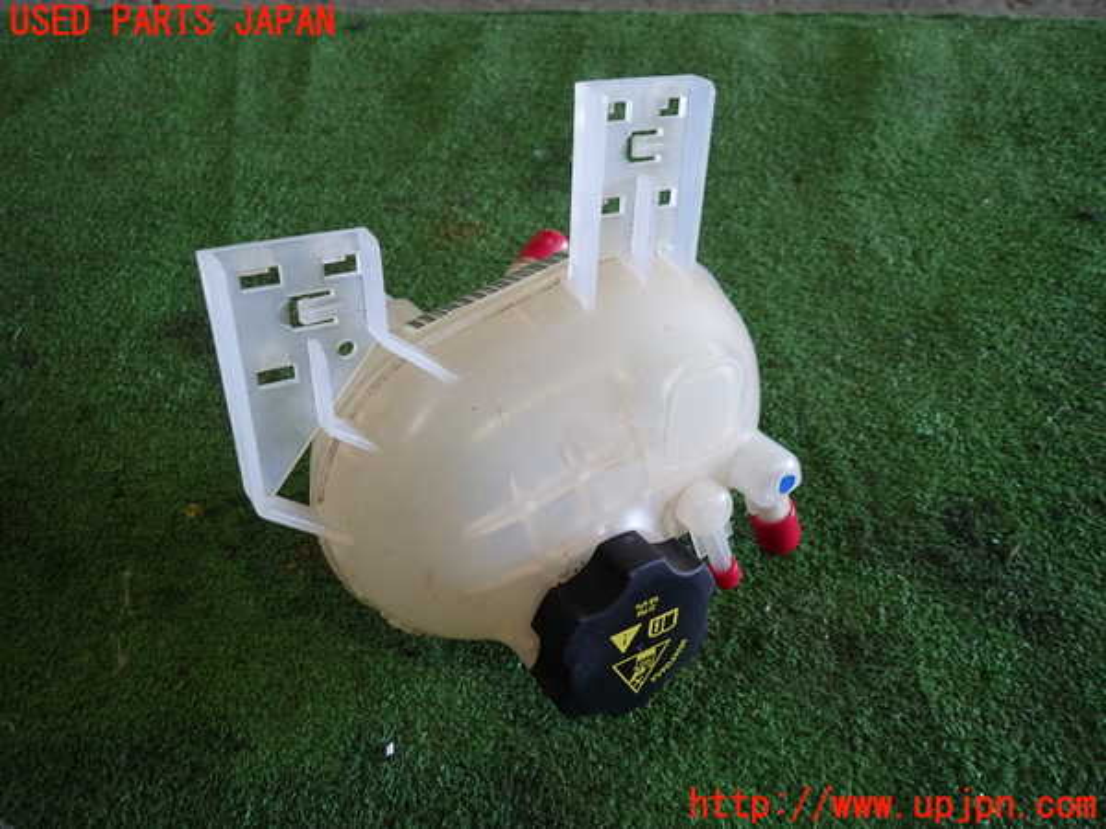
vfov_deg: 54.9
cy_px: 414
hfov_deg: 69.4
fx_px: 799
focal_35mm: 25
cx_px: 553
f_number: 2
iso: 200
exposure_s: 1/40
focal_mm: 4.5
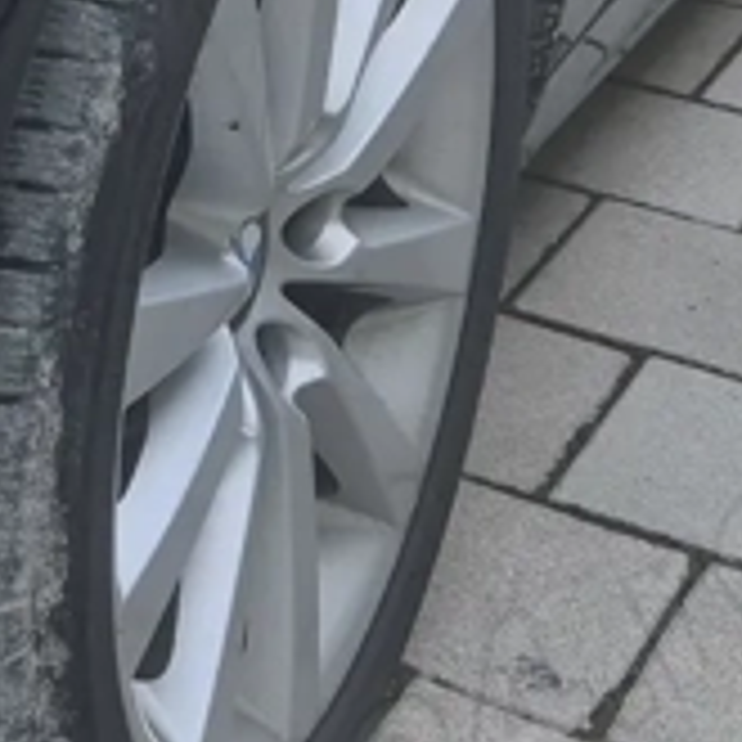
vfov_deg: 13.6
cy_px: -229
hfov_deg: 13.7
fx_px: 2983
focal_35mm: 123
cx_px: -171
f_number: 1.8
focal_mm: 5.4
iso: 125
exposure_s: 1/180
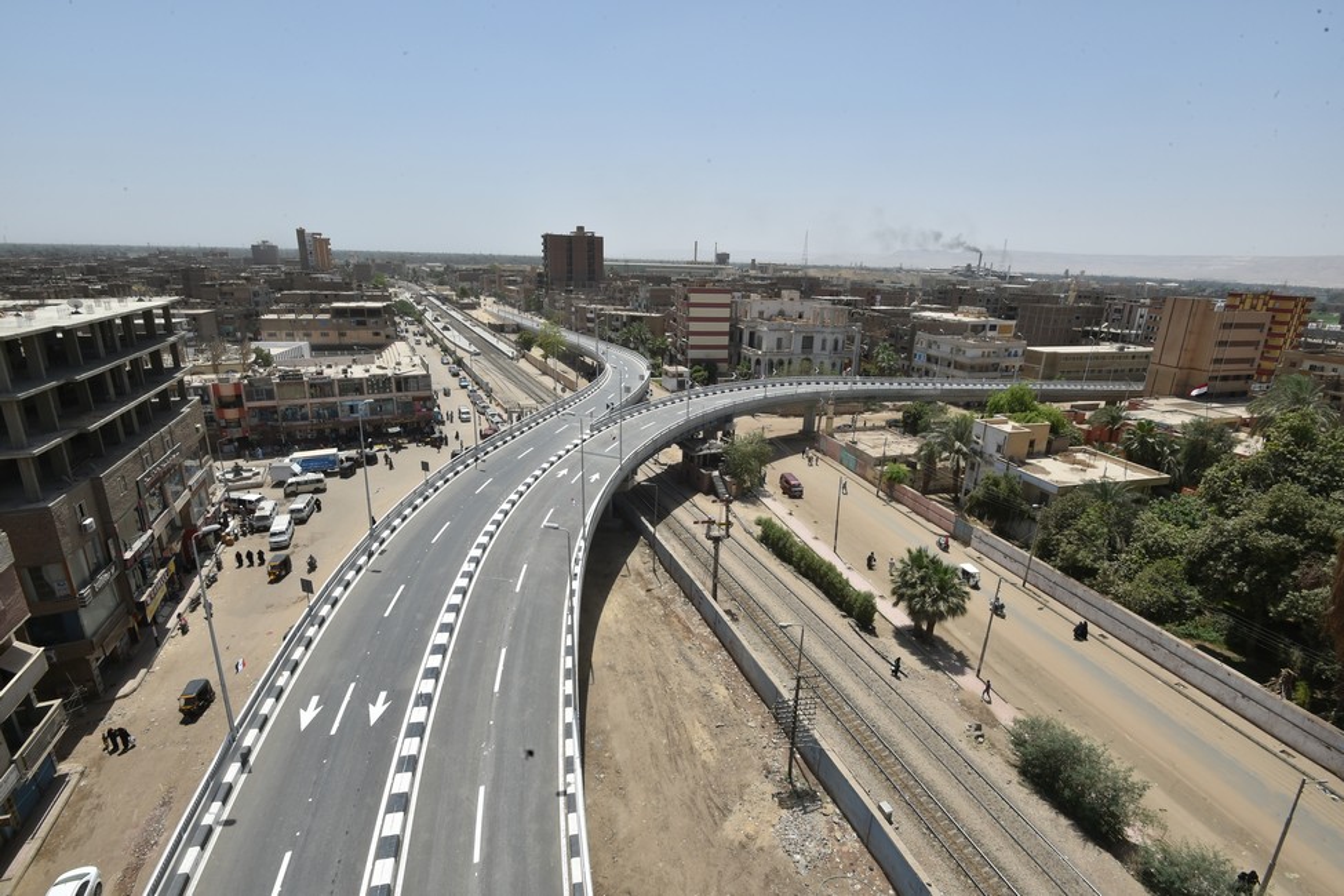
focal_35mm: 16
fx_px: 597
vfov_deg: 73.7
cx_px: 672
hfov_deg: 96.7
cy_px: 448
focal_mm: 16
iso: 250
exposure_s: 1/160
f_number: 20
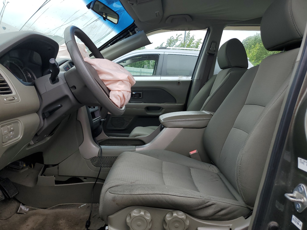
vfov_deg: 53.1
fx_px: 231
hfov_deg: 67.3
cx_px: 154
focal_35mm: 26
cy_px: 115
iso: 50
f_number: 1.5
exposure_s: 1/1111
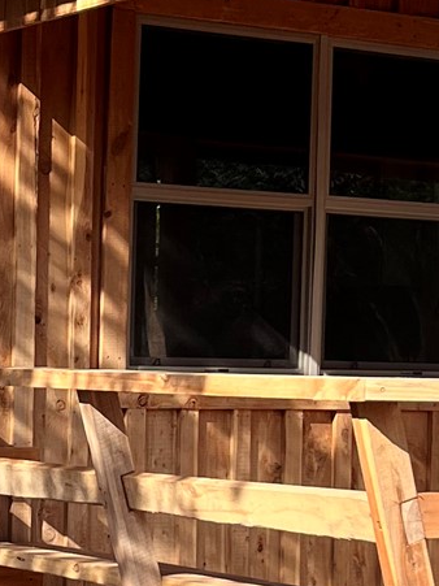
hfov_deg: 12.3
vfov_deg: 16.6
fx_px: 1996
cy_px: 427
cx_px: -48
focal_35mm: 118
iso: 50
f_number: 1.6
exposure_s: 1/2463
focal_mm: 5.1
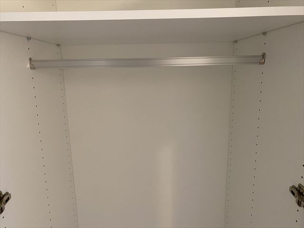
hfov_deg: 67.3
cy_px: 114
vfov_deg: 53.1
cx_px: 152
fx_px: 228
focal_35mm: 26
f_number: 1.8
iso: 250
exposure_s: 1/50
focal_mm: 4.25
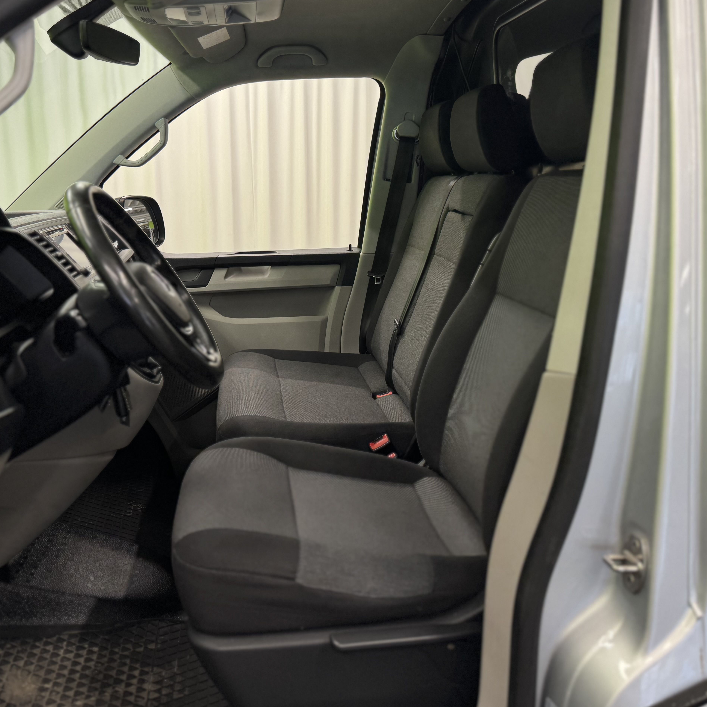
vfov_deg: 51.0
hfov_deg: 51.1
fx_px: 739
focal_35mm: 32
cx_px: 339
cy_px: 320
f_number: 1.78
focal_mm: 6.76
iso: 80
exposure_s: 1/100
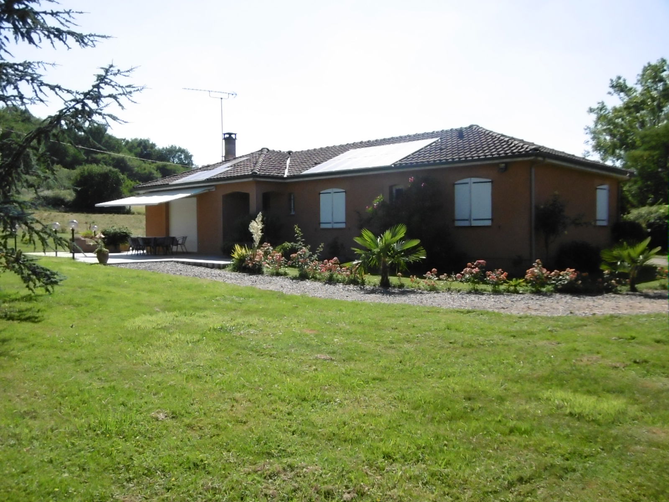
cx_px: 334
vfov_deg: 44.2
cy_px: 251
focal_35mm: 32
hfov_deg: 56.8
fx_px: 618
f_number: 8.8
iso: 400
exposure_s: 1/500
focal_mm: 5.8
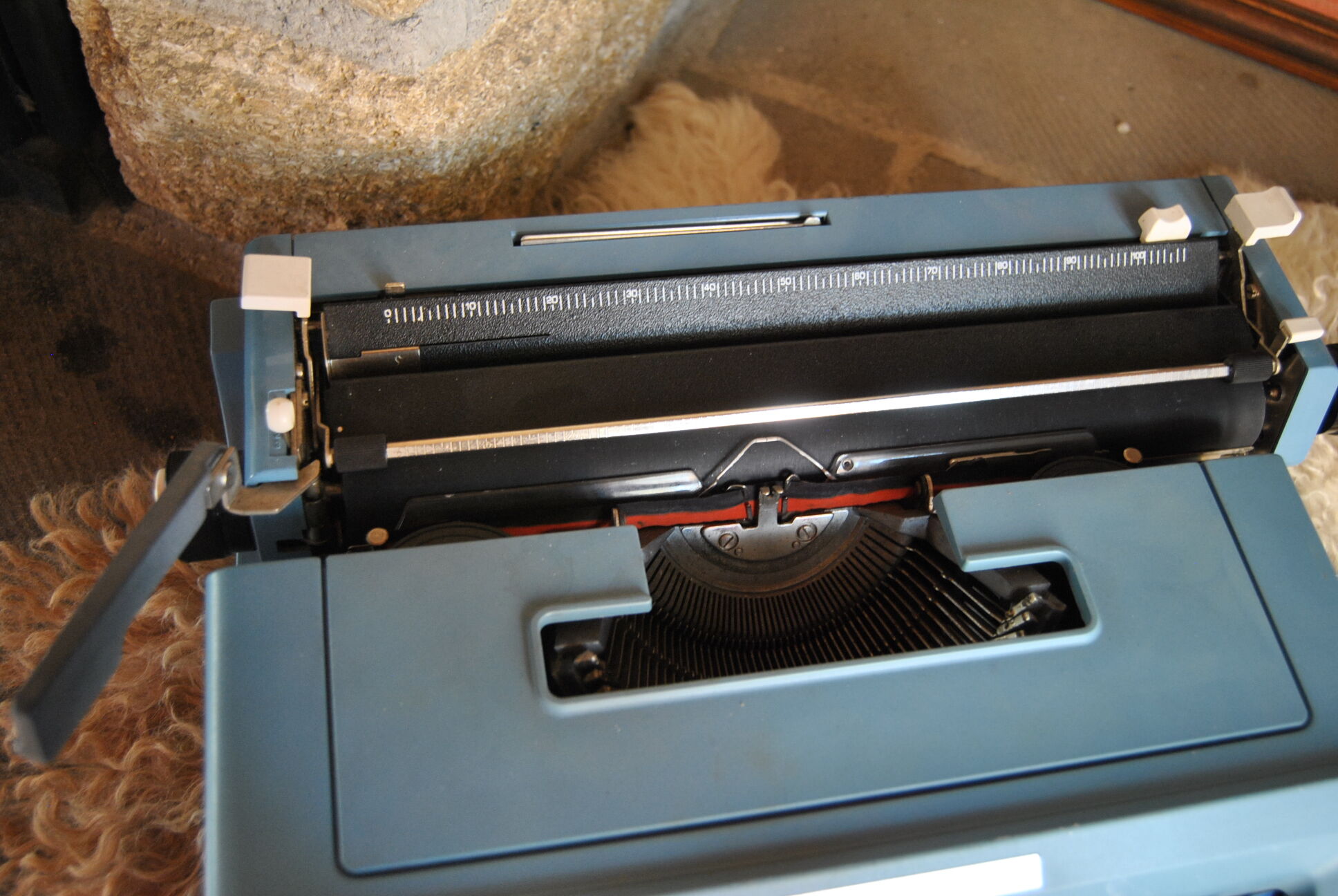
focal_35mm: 34
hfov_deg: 55.0
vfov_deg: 38.5
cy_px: 448
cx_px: 669
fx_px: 1284
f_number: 3.8
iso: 450
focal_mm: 23
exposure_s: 1/30
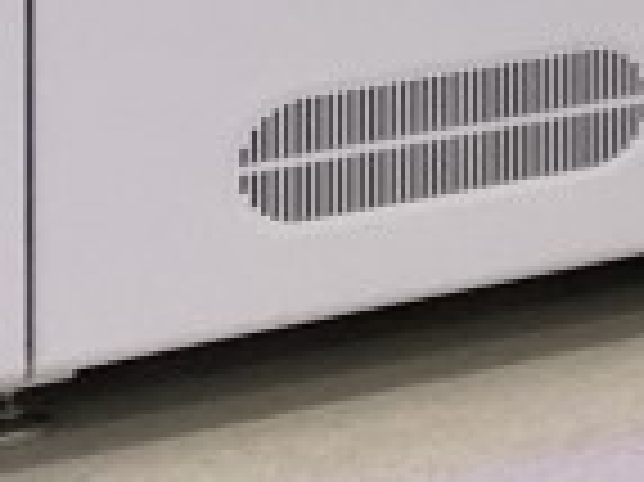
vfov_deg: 6.9
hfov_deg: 7.7
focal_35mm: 194
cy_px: -987
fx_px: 3606
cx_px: 2367
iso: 64
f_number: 1.8
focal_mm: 4.25
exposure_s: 1/100
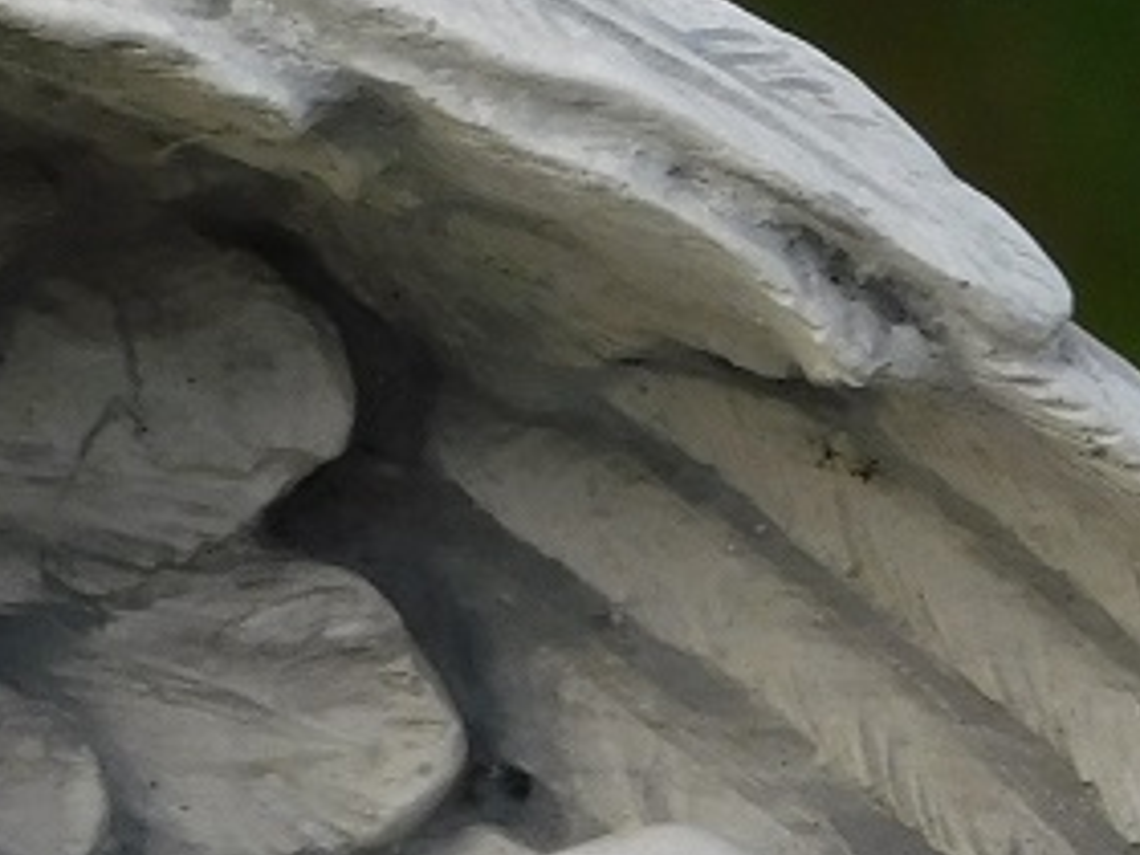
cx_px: 574
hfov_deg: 1.3
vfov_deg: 1.0
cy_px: 822
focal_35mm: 1517
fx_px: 49959
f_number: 5.8
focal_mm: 65.4
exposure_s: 1/125
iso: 125
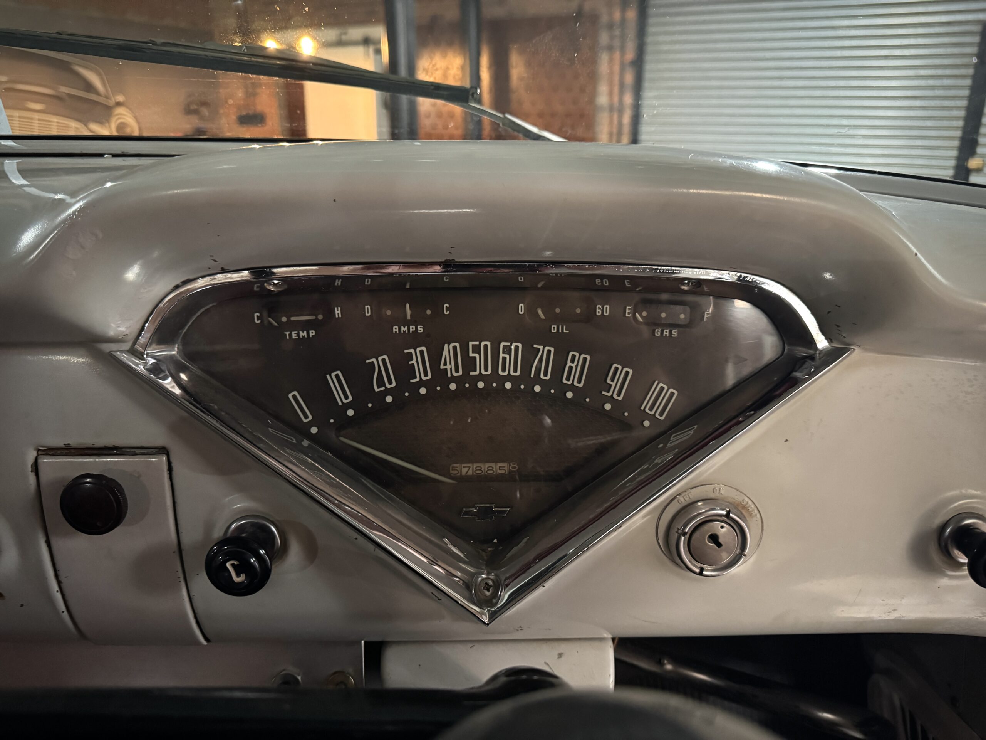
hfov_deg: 71.6
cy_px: 370
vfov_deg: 56.8
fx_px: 684
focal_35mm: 24
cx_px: 493
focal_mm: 6.76
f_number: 1.78
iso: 800
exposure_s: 1/25
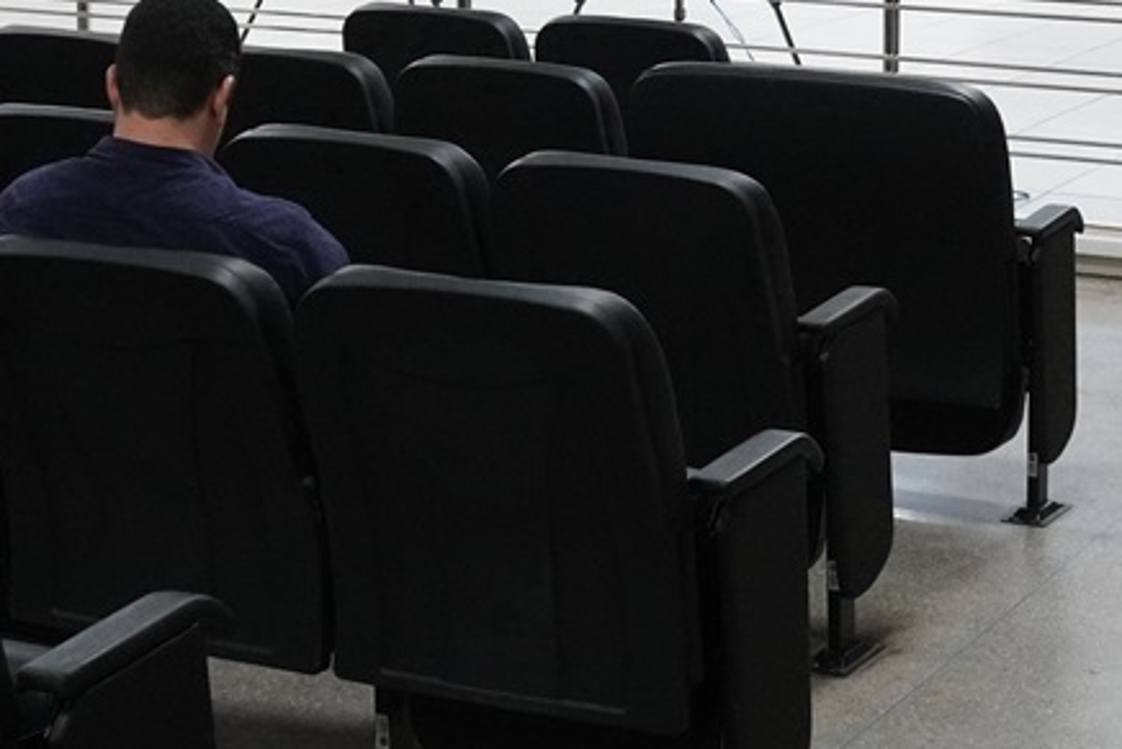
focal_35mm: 99
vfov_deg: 13.6
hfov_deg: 20.6
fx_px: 3086
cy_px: 3
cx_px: 610
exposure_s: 1/160
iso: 4000
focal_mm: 24
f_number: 4.5
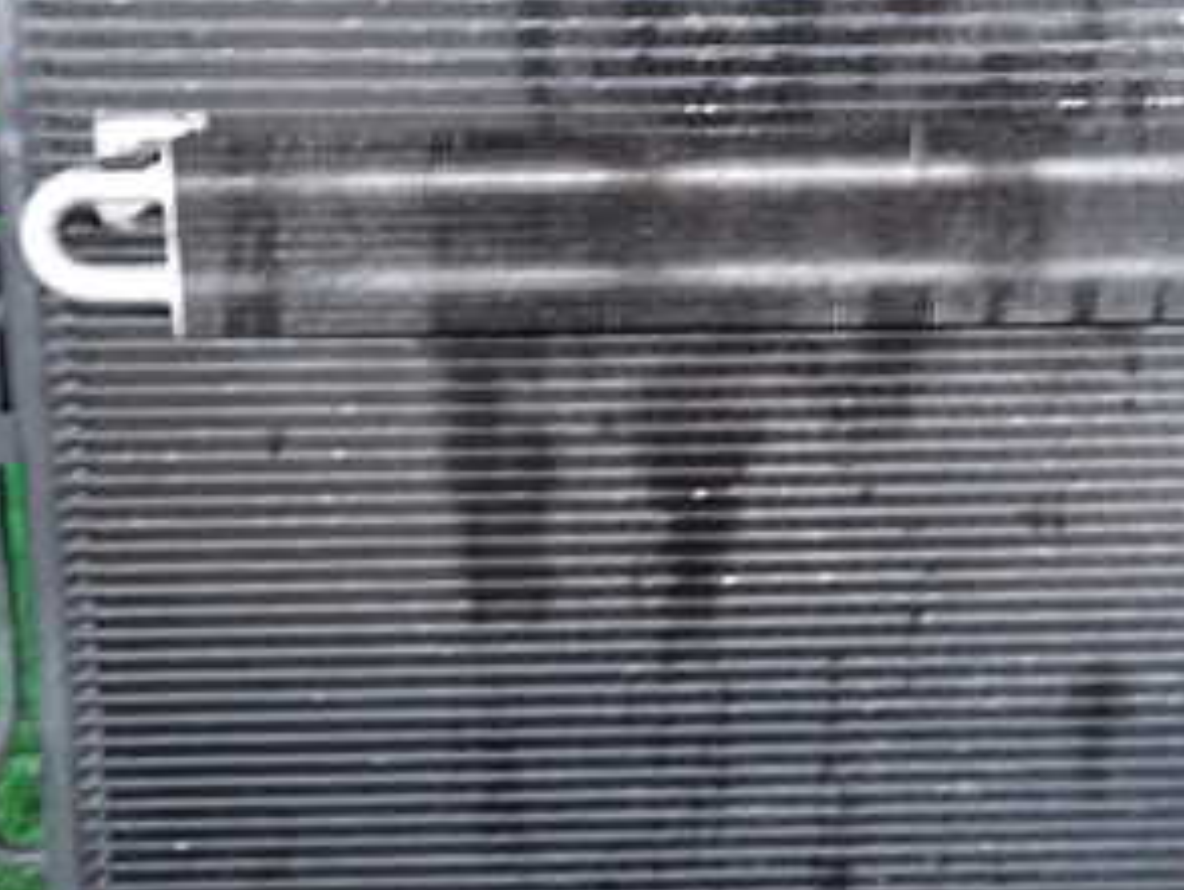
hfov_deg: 37.0
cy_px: 242
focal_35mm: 51
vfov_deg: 28.3
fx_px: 1746
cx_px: 797
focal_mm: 4.5
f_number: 2
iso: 400
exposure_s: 1/30
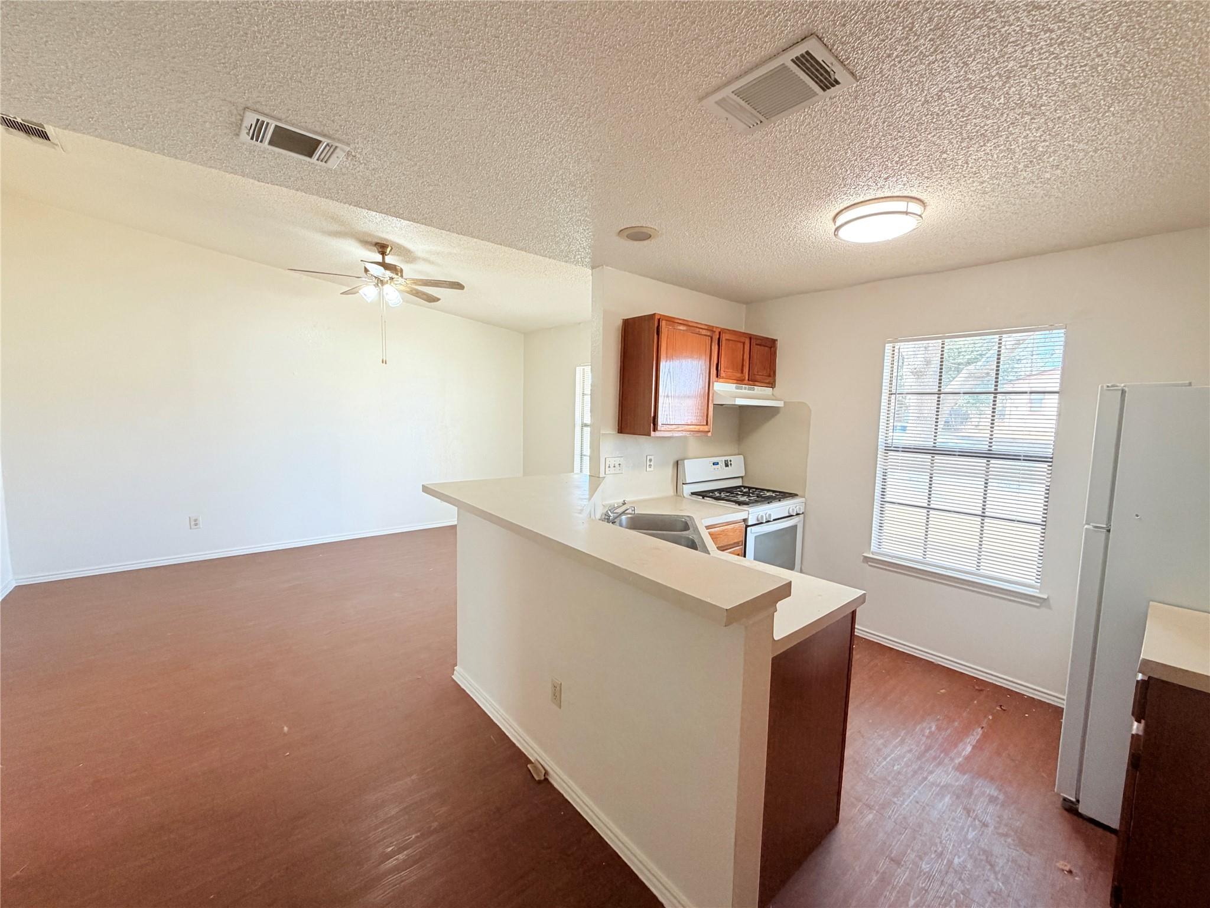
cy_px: 454
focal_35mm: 14
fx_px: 489
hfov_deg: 102.1
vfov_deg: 85.7
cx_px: 605
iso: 250
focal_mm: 2.22
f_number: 2.2
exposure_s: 1/120
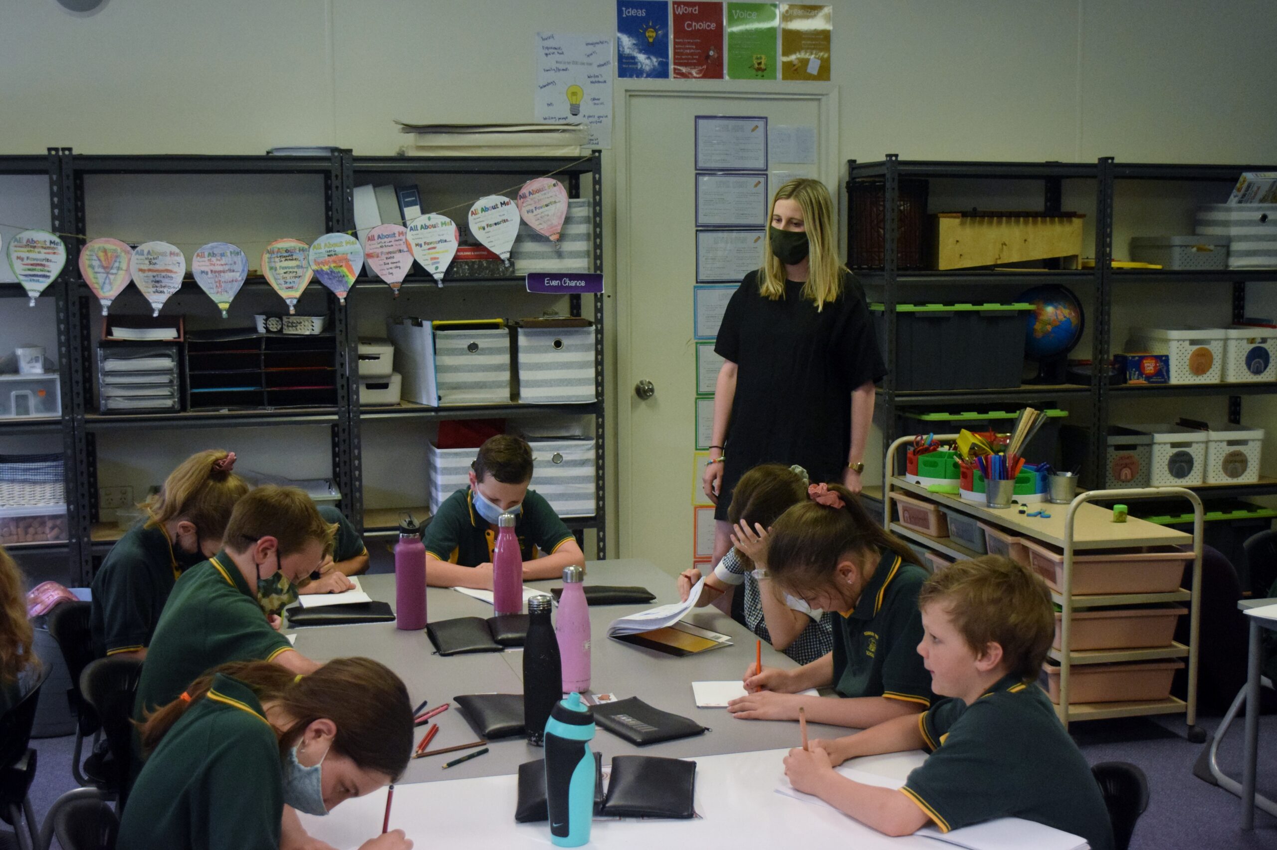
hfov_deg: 43.6
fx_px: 1595
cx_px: 638
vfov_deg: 29.8
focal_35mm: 45
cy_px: 425
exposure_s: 1/320
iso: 3200
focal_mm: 30
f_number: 4.5
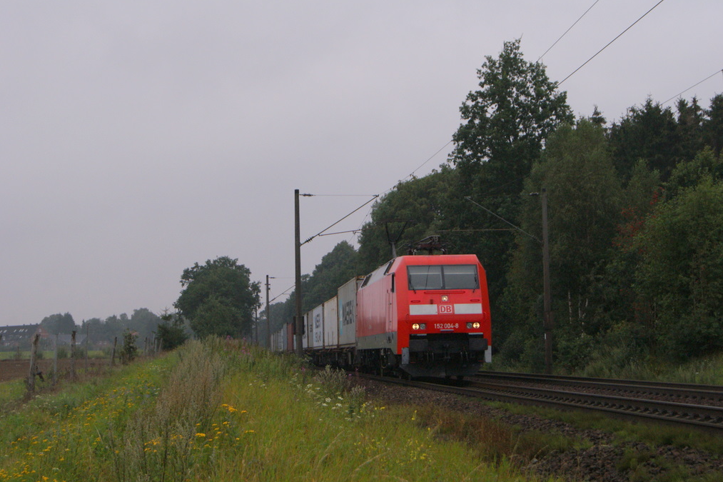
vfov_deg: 16.4
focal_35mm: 84
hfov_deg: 24.3
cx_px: 365
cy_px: 242
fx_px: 1677
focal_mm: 55
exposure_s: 1/1000
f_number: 10
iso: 400
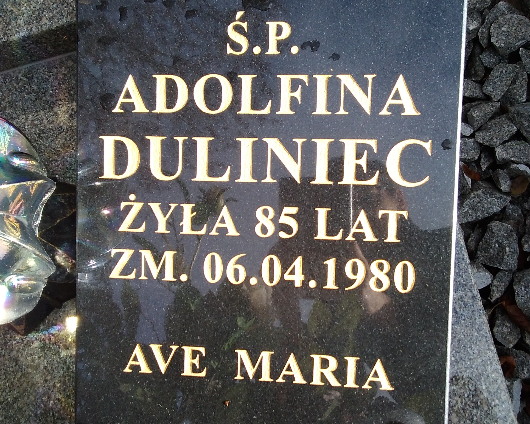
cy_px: 229
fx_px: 596
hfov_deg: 47.9
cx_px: 264
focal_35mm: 38
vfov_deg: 39.1
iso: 100
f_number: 2.4
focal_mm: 2.39
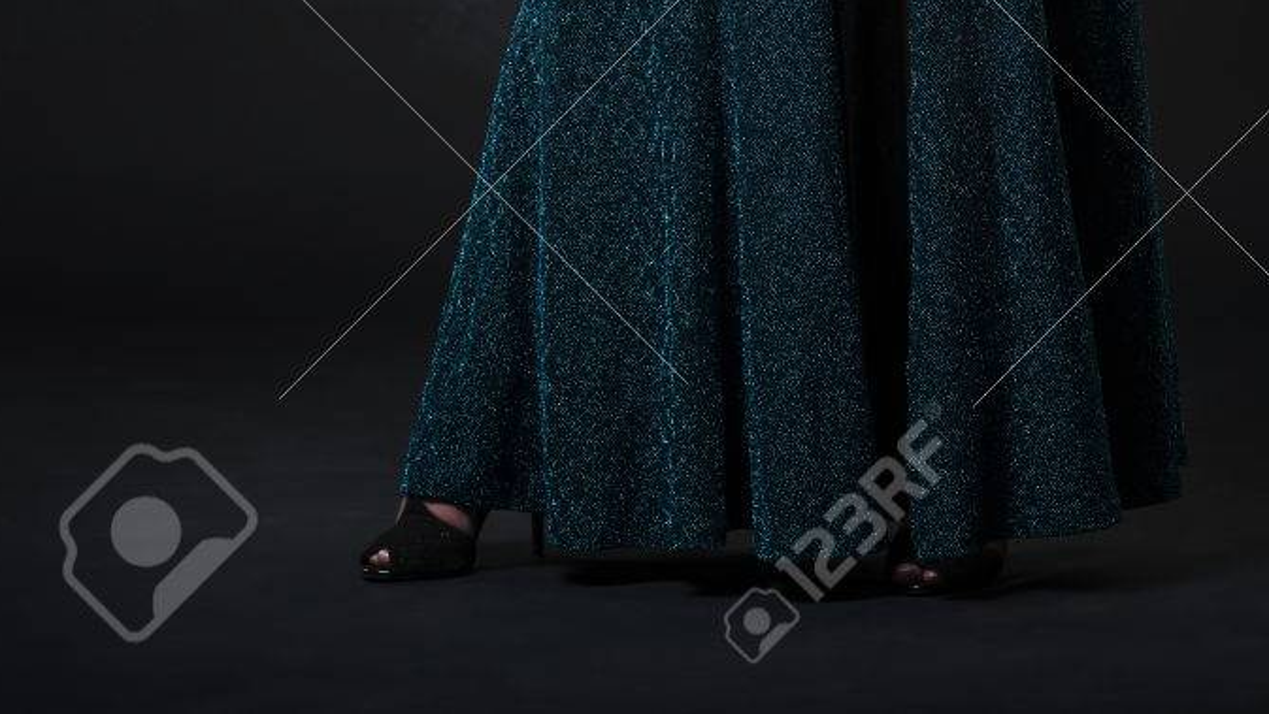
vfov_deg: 6.5
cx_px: 773
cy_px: -509
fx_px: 6126
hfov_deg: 11.8
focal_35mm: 182
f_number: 8
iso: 200
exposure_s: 1/160
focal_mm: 90
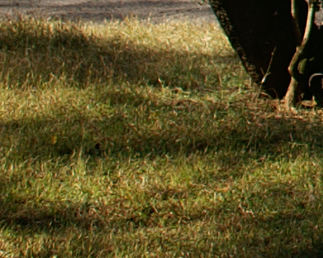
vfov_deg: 7.4
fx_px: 1902
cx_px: 888
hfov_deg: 8.5
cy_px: -312
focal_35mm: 199
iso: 100
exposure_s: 1/640
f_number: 4
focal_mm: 24
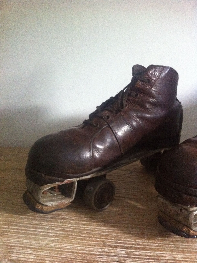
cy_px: 132
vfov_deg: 52.7
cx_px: 98
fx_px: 266
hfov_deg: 40.6
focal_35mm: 35
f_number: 2.8
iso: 640
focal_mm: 3.85
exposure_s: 1/15
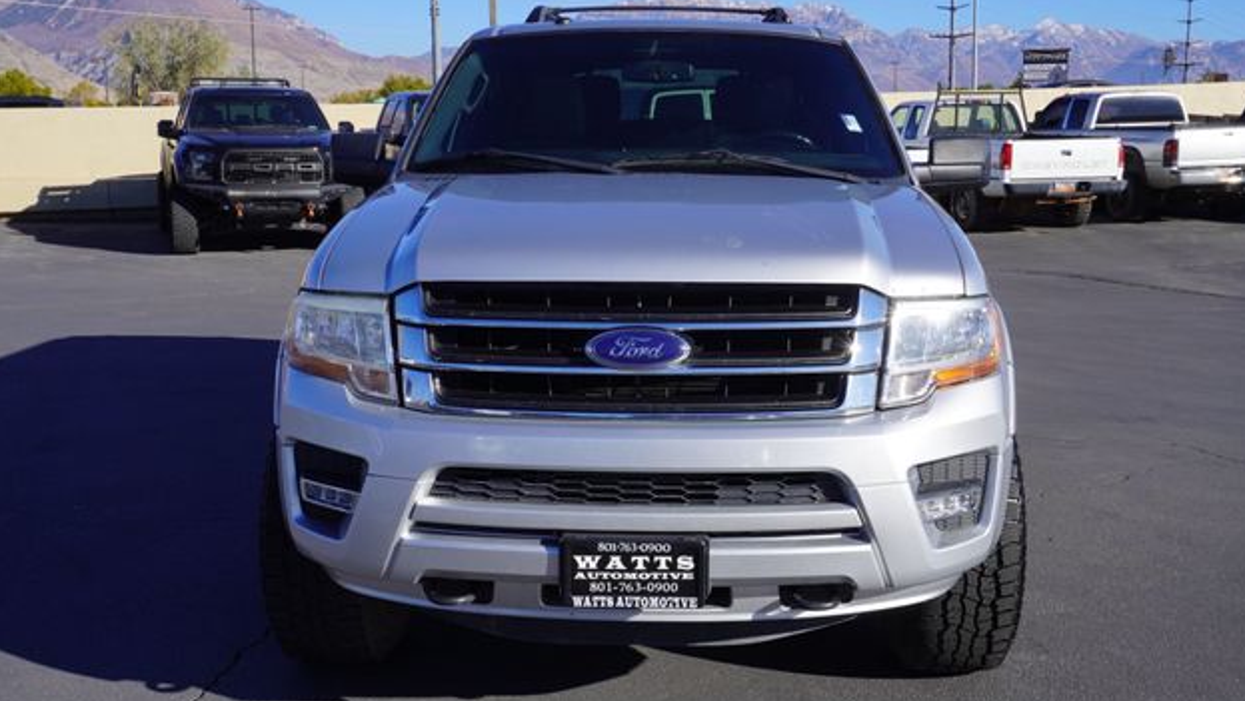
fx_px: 1387
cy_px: 355
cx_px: 633
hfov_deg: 48.3
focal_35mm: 42
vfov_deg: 28.4
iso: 100
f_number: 11
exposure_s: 1/160
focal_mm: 26
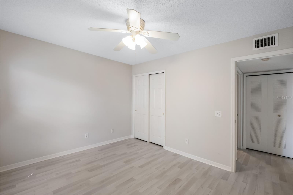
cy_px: 98
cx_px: 146
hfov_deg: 100.4
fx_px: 122
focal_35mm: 15
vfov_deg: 77.3
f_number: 8
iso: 500
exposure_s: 1/8
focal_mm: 10
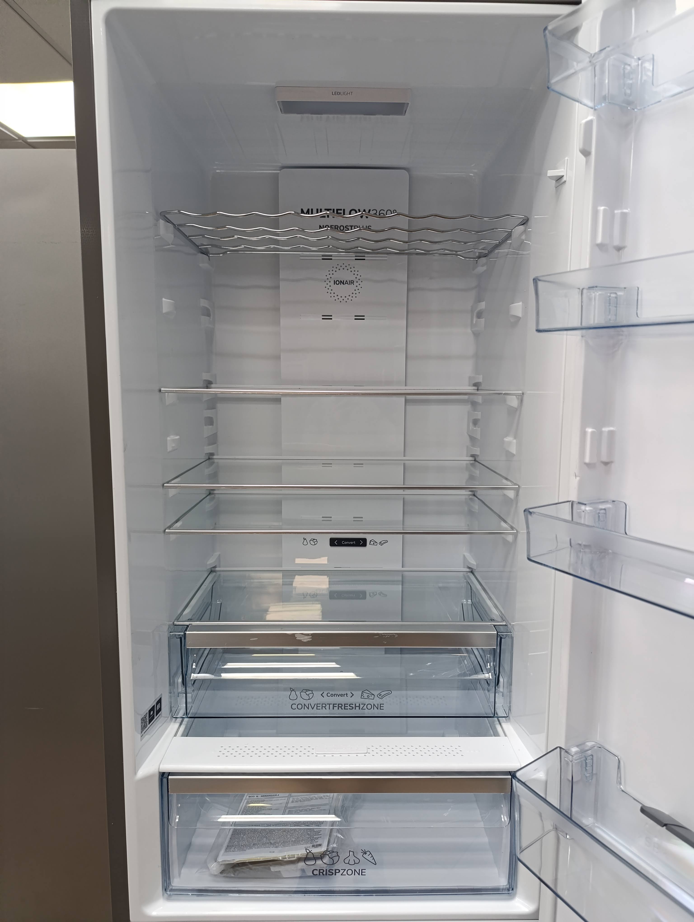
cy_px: 461
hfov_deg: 59.0
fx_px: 613
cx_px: 347
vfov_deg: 73.8
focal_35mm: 23
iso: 640
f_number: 1.6
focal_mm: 6.14
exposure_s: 1/100
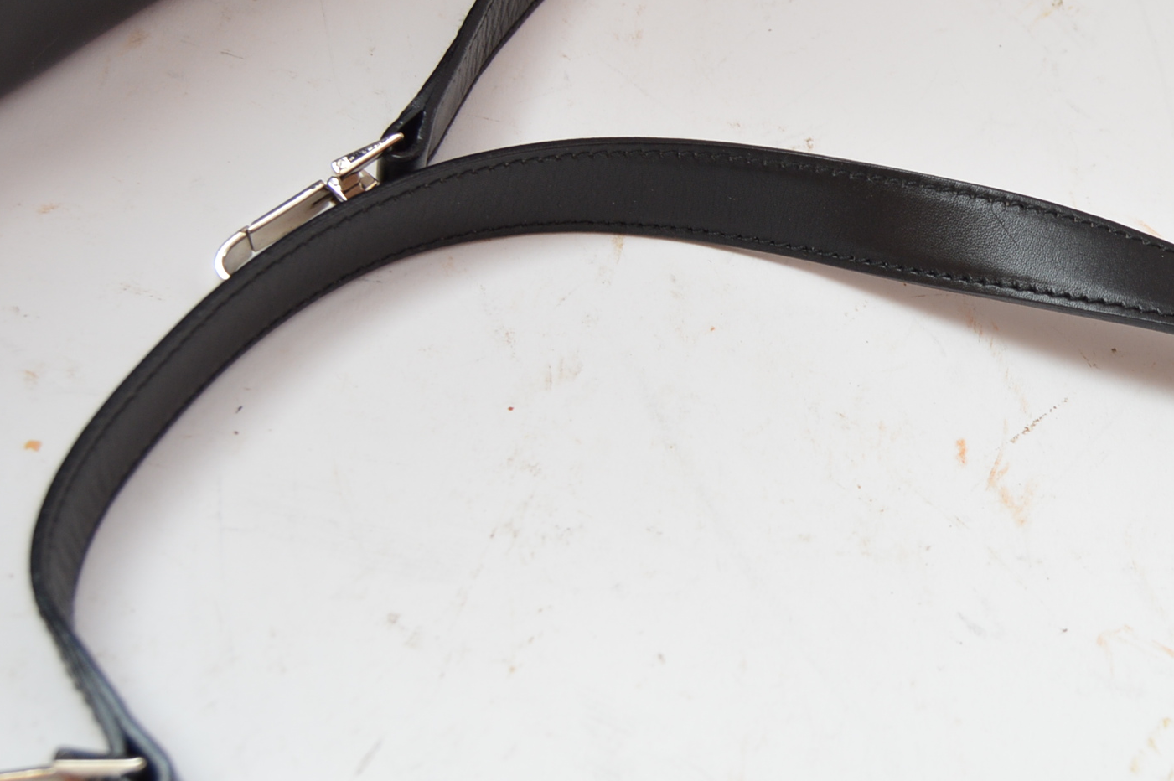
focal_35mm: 74
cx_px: 902
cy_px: 339
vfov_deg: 18.4
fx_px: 2414
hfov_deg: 26.9
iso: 200
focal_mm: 23
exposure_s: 1/200
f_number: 3.8
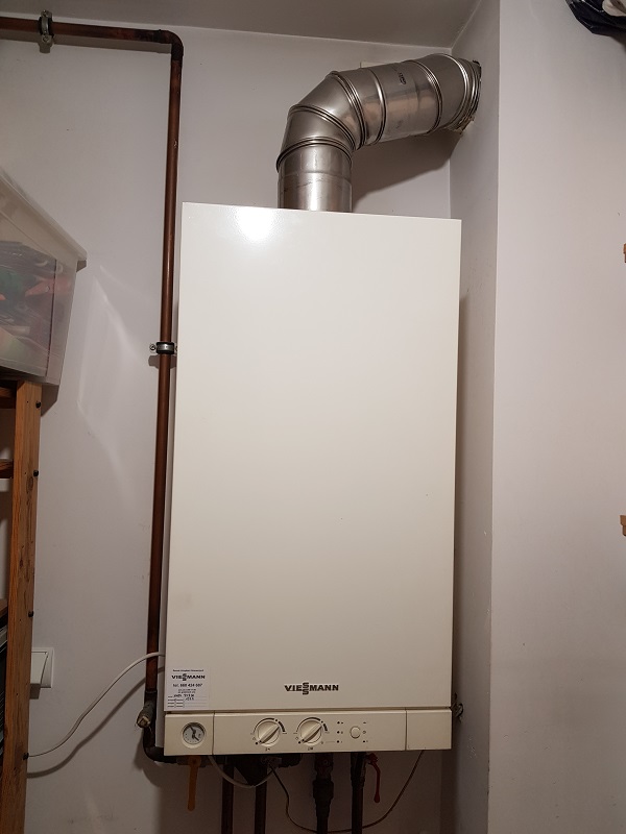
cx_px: 313
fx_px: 627
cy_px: 417
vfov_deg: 67.3
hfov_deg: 53.1
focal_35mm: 26
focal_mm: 4.2
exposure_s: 1/50
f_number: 1.7
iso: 80
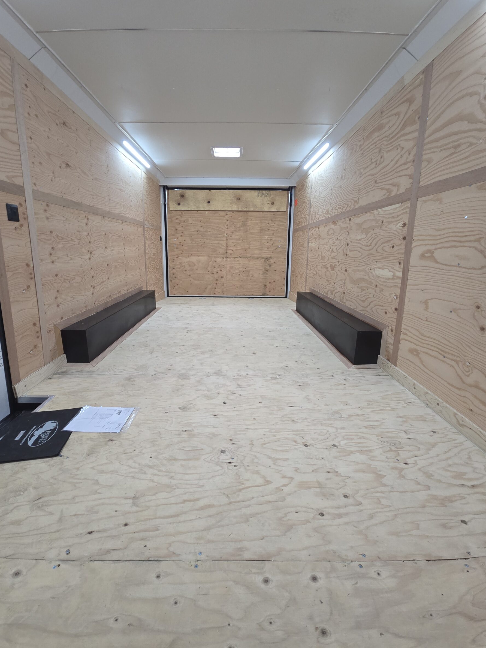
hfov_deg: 85.7
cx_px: 236
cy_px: 303
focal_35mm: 14
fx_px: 262
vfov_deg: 101.9
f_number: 2.2
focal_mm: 2.2
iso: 250
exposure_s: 1/60
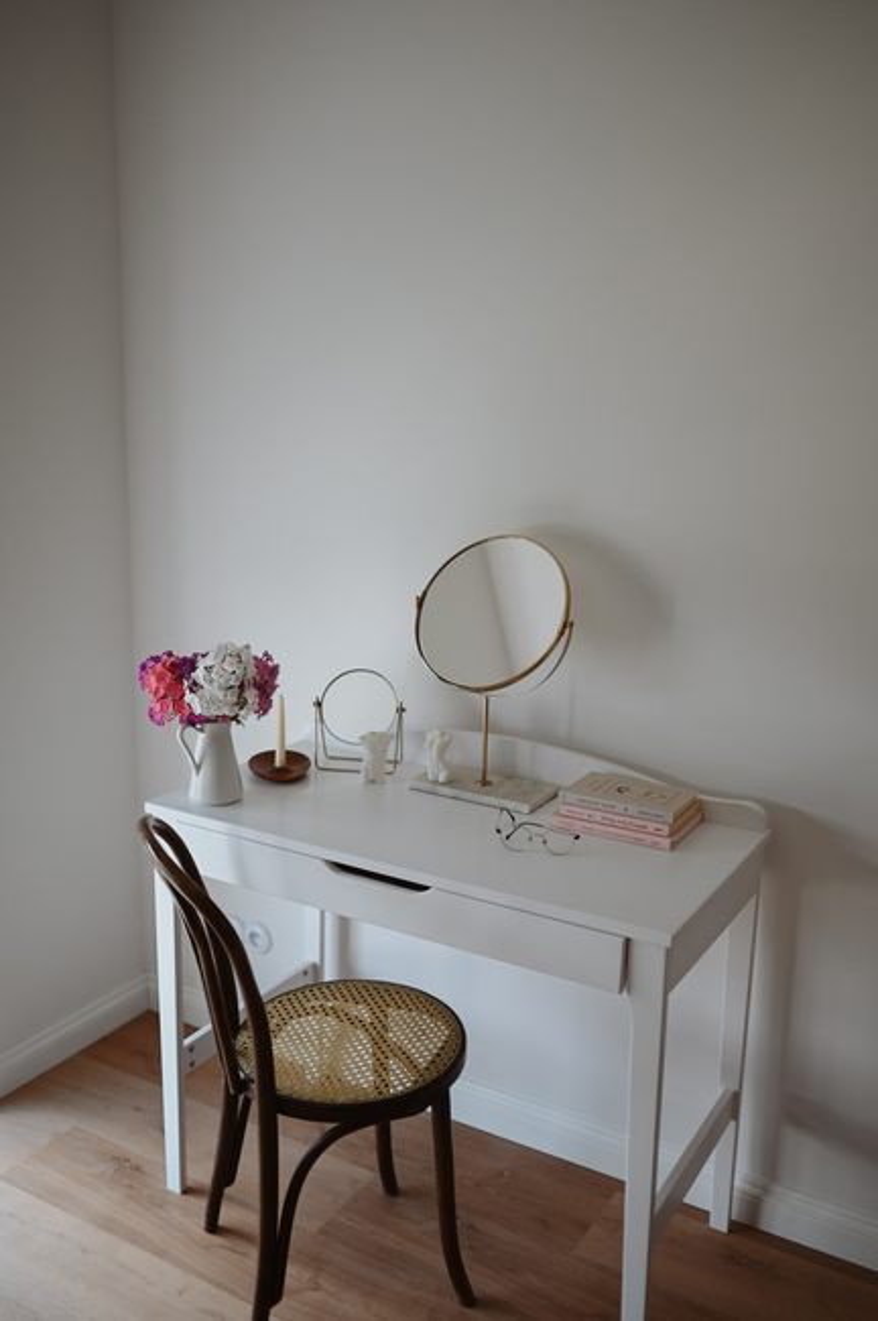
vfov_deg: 54.5
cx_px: 439
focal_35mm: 35
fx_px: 1283
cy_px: 660
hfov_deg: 37.8
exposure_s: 1/2500
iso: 1000
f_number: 1.4
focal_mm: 35
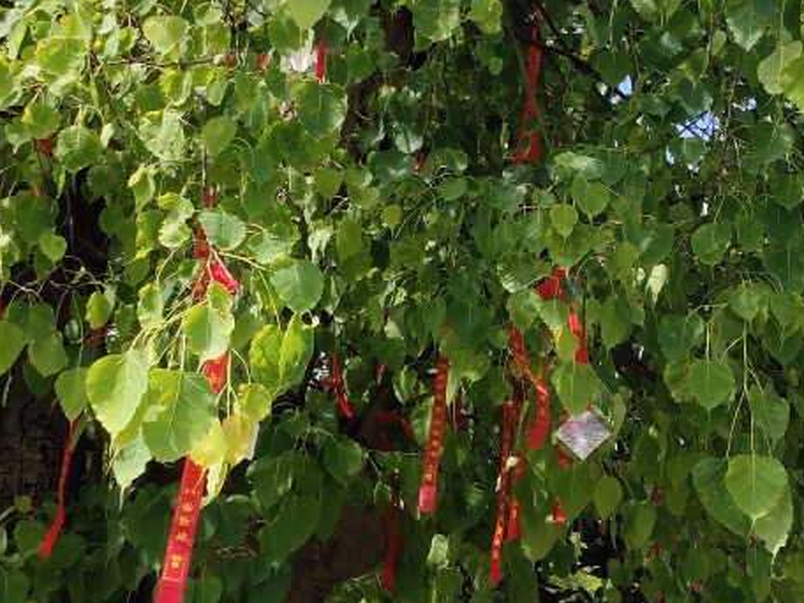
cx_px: 347
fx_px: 1649
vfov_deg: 20.7
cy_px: 227
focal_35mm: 71
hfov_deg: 27.4
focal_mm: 4.05
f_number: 1.78
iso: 50
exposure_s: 1/1434
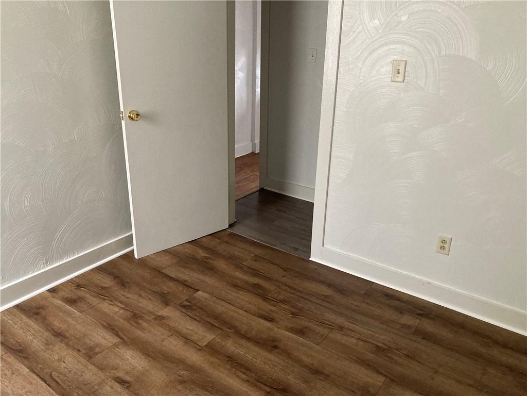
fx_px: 426
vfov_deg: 49.7
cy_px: 198
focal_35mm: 28
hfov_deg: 63.4
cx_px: 264
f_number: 1.8
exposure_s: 1/60
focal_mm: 3.99
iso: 320
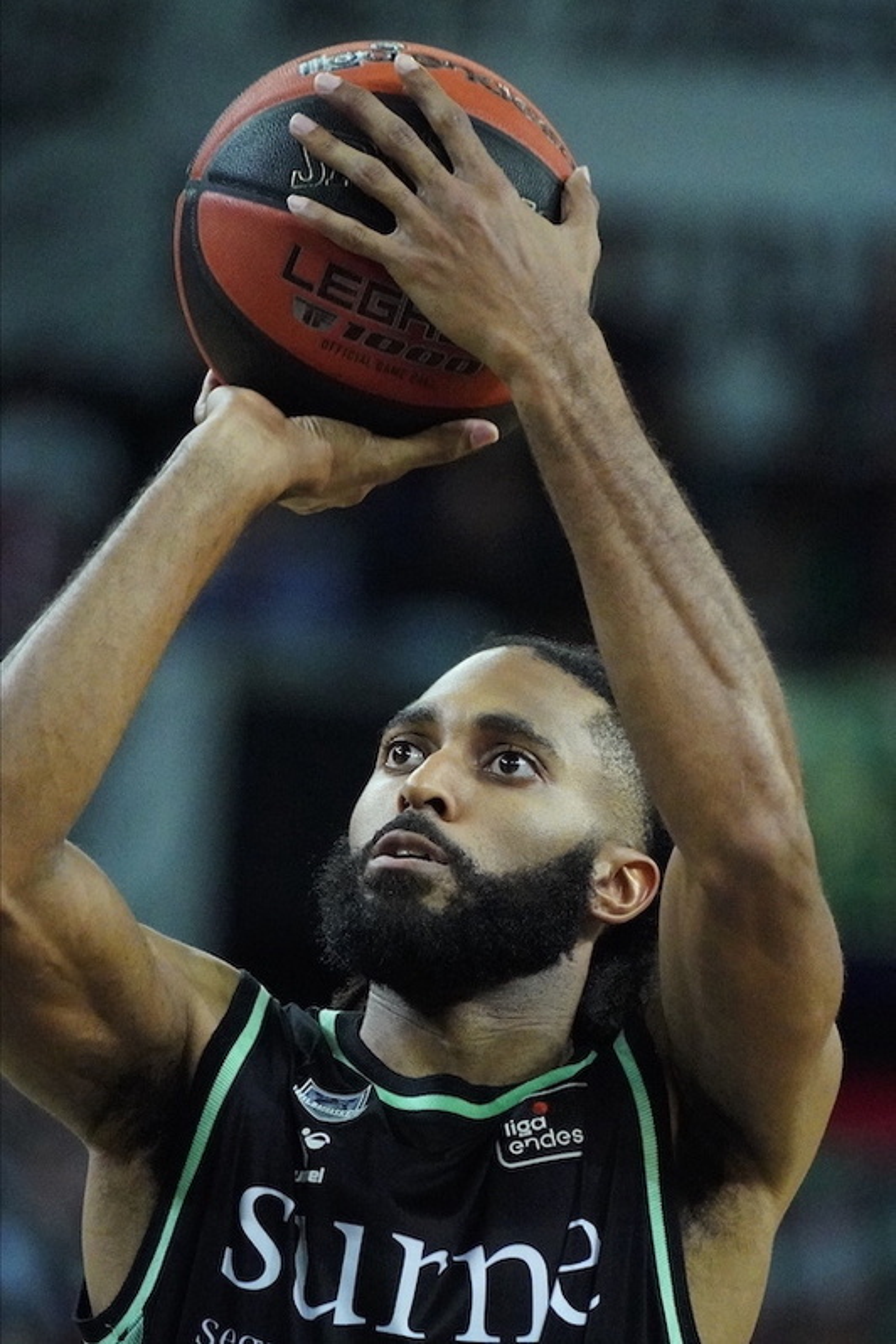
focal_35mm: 400
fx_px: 14932
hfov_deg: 3.4
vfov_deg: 5.2
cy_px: 672
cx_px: 448
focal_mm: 400
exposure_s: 1/1000
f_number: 5.6
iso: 25600
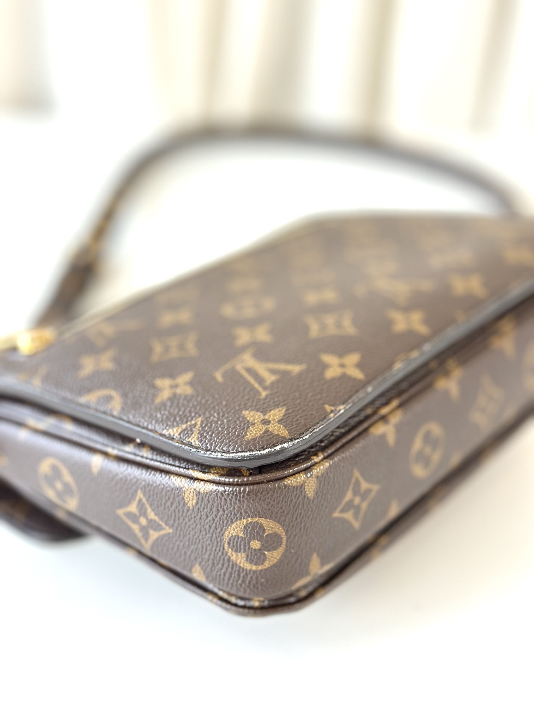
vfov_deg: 39.7
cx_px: 267
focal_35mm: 48
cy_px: 356
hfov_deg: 30.3
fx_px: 987
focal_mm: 6.86
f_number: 1.78
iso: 320
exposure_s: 1/50
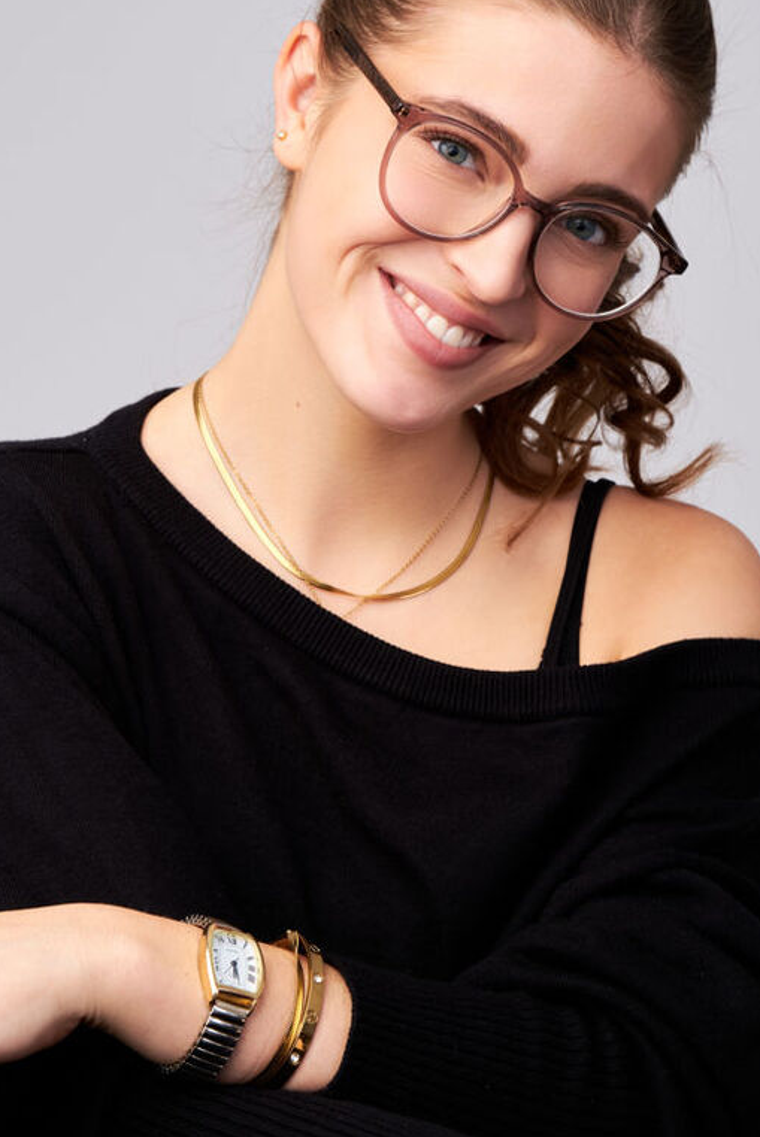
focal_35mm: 112
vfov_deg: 18.3
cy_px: 551
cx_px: 345
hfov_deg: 12.2
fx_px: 3542
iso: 160
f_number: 8
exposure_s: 1/160
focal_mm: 56
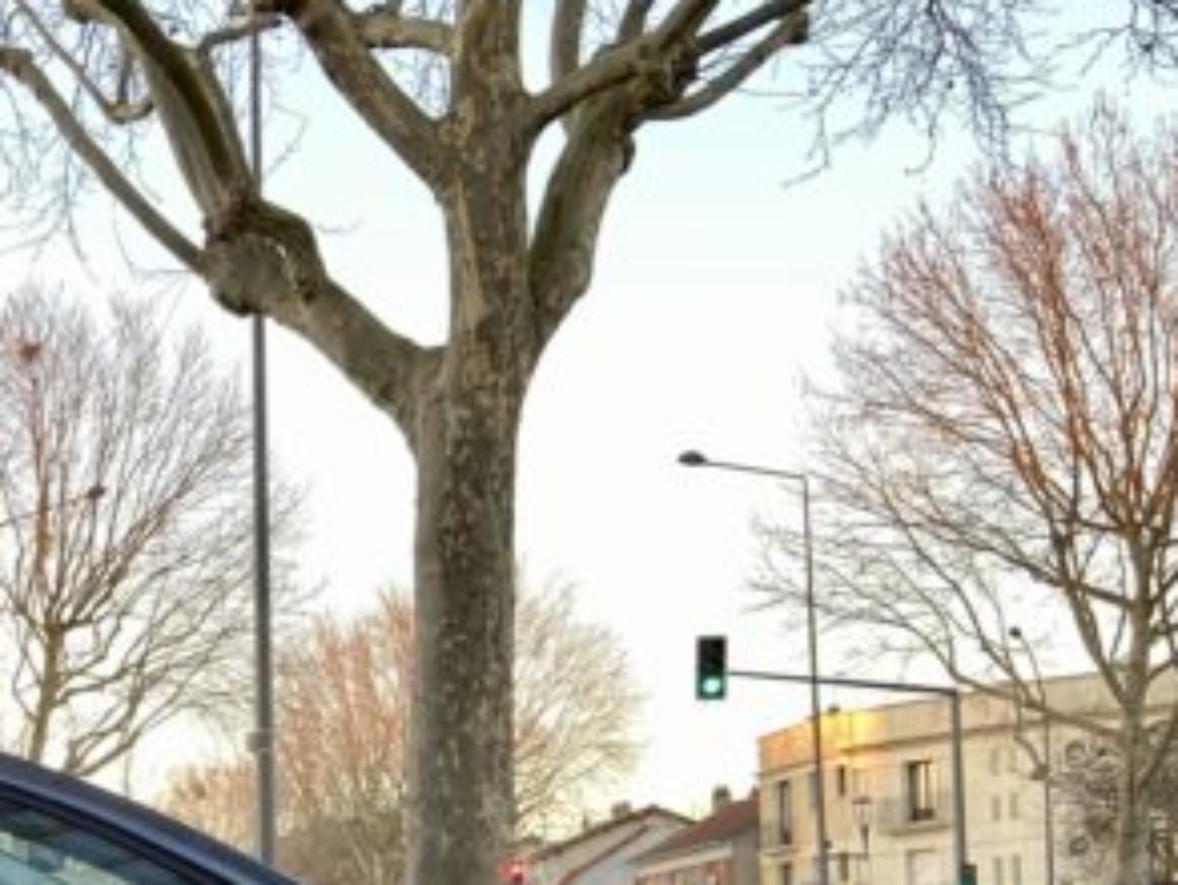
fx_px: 2417
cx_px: -209
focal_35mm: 71
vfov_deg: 19.6
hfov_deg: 24.9
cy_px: 1050
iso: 125
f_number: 1.8
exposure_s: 1/101
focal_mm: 4.25
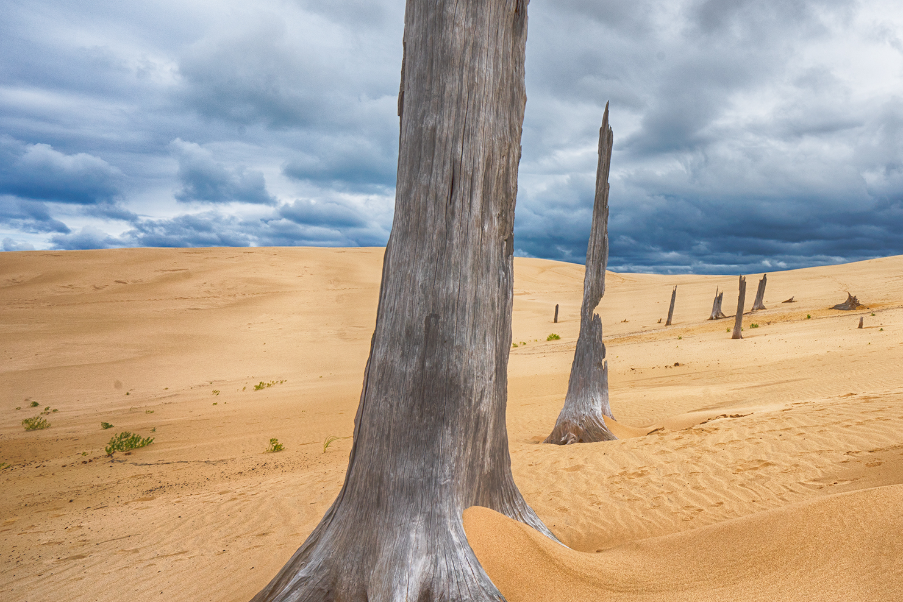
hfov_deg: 64.1
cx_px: 658
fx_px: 677
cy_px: 319
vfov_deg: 47.9
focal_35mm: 27
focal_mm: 16
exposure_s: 1/160
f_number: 16
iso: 200
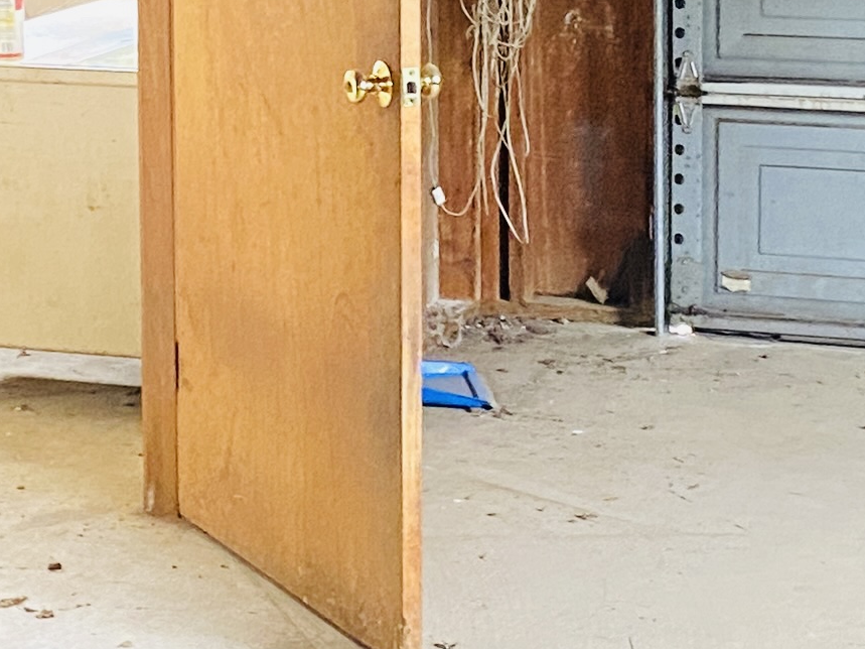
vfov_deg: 12.0
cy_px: 37
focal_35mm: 122
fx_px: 3048
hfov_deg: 16.1
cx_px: 348
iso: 500
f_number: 1.8
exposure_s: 1/60
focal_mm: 4.25
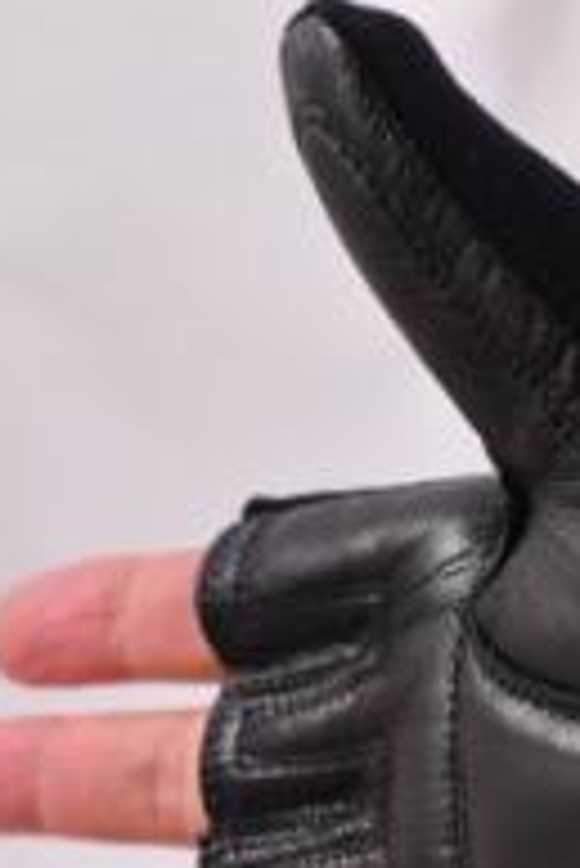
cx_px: 549
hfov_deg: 9.8
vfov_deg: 14.7
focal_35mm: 139
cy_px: 666
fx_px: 3353
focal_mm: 40
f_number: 5
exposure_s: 1/50
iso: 400
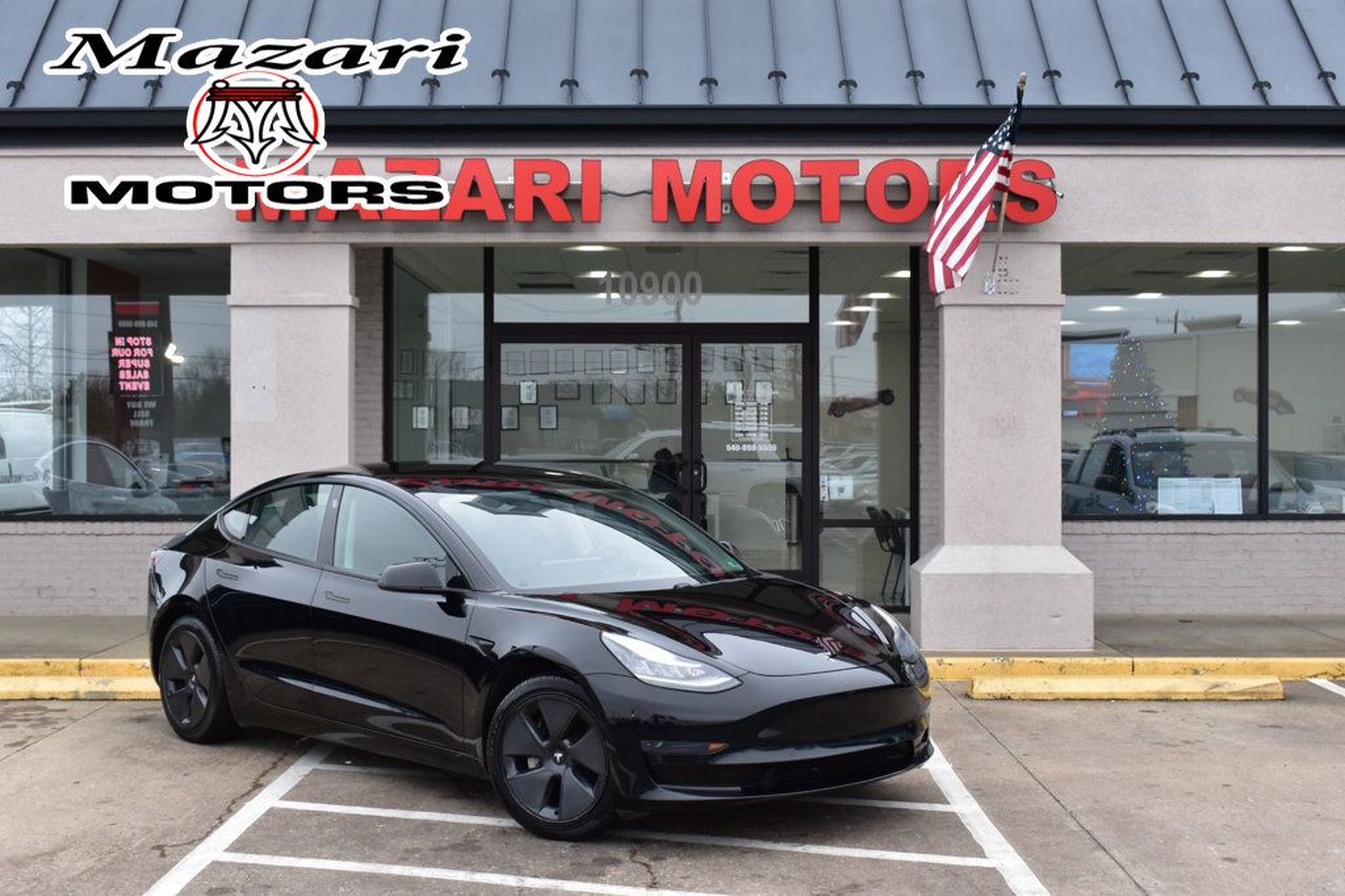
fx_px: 1793
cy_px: 448
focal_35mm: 48
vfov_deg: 28.1
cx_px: 672
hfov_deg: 41.1
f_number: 9
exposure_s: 1/100
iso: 400
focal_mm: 32
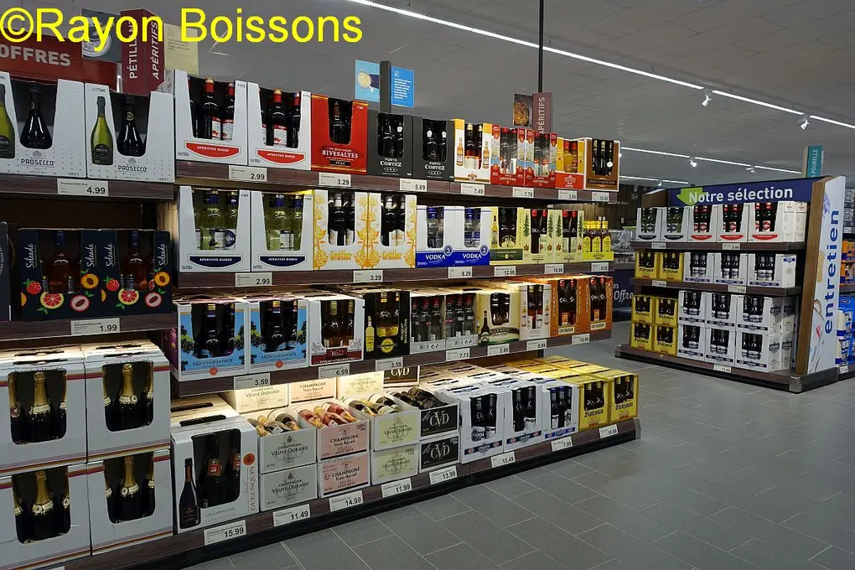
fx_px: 570
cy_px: 285
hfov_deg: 73.7
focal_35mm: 24
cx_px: 428
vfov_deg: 53.1
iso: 125
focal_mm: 8.8
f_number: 2.8
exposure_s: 1/50
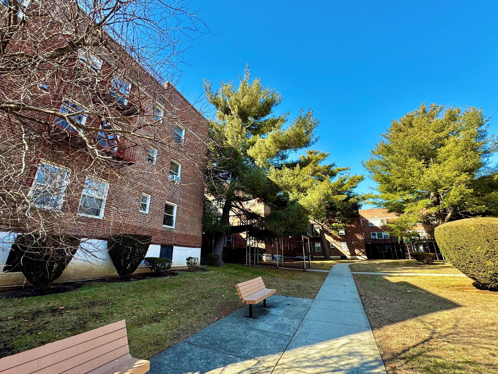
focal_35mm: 15
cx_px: 234
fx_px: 216
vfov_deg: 81.8
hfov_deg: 98.0
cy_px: 185
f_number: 2.2
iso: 40
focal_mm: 2.22
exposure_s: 1/275
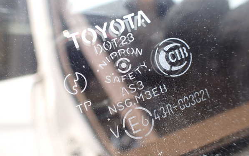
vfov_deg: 39.5
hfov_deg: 59.6
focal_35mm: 32
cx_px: 125
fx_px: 217
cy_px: 76
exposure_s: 1/250
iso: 100
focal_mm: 5.4
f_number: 2.3
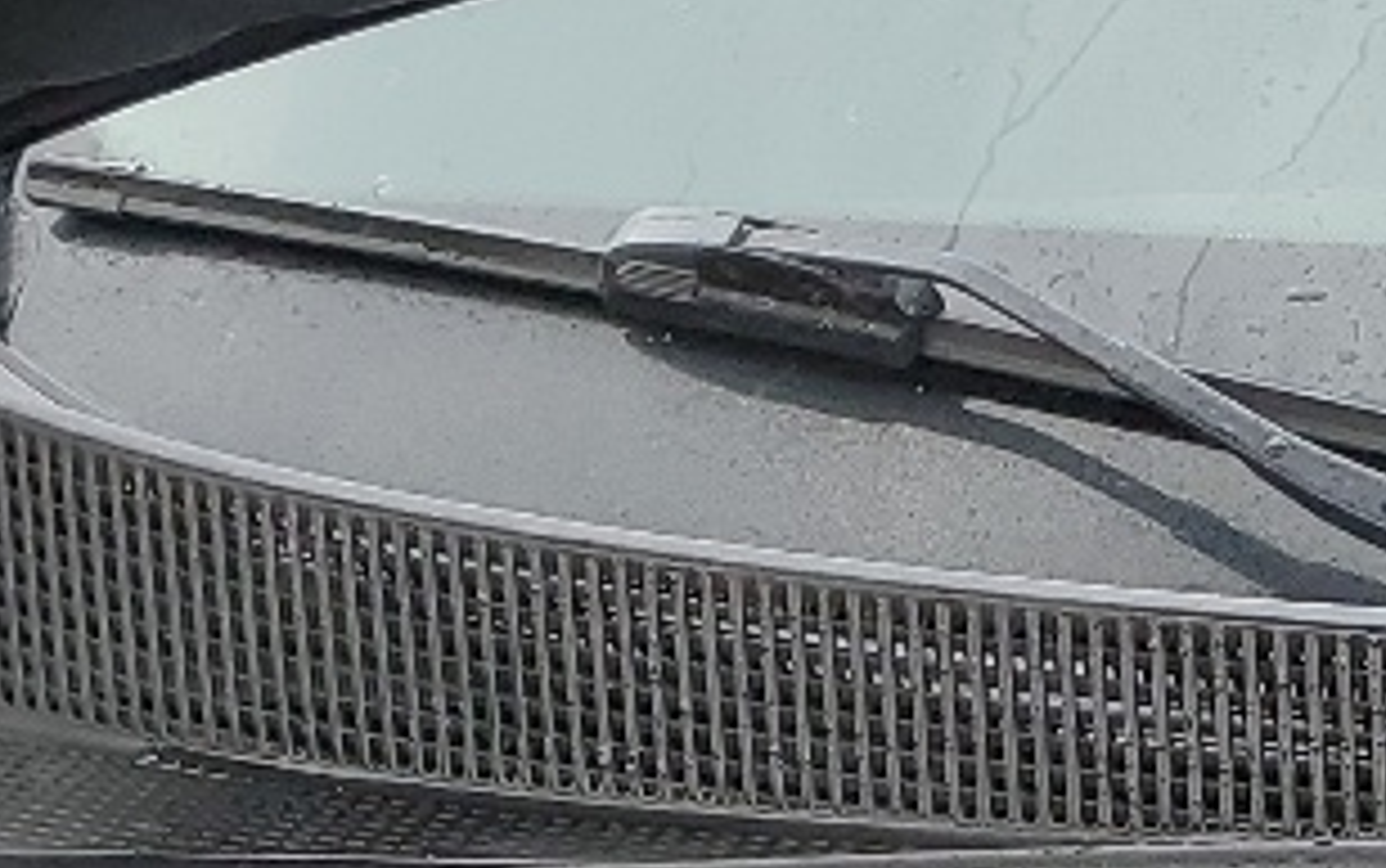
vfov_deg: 8.3
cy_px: 2154
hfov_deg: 13.3
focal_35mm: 143
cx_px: 2430
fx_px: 5405
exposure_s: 1/345
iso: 50
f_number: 1.5
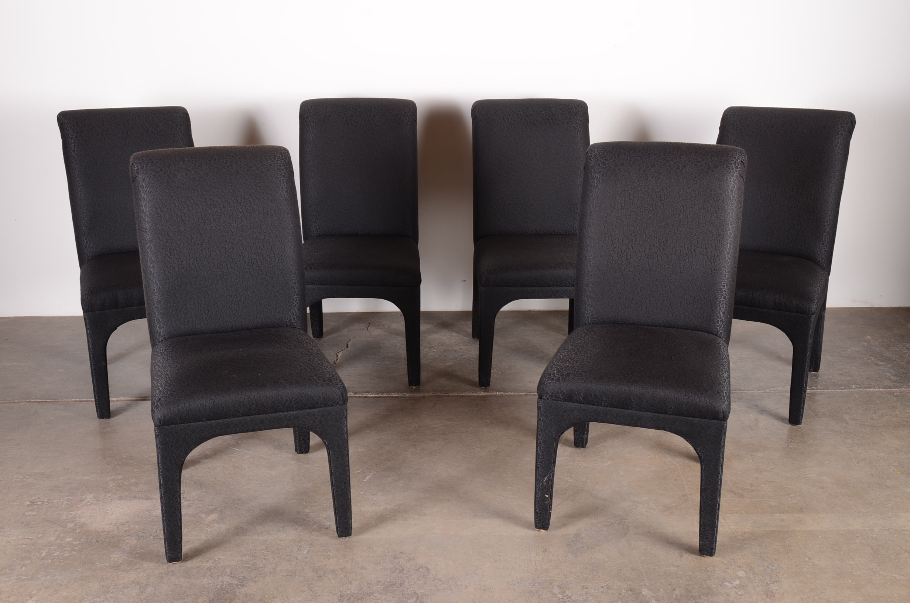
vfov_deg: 34.1
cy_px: 302
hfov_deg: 49.6
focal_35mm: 39
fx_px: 984
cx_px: 455
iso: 160
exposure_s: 1/125
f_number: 9
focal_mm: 26
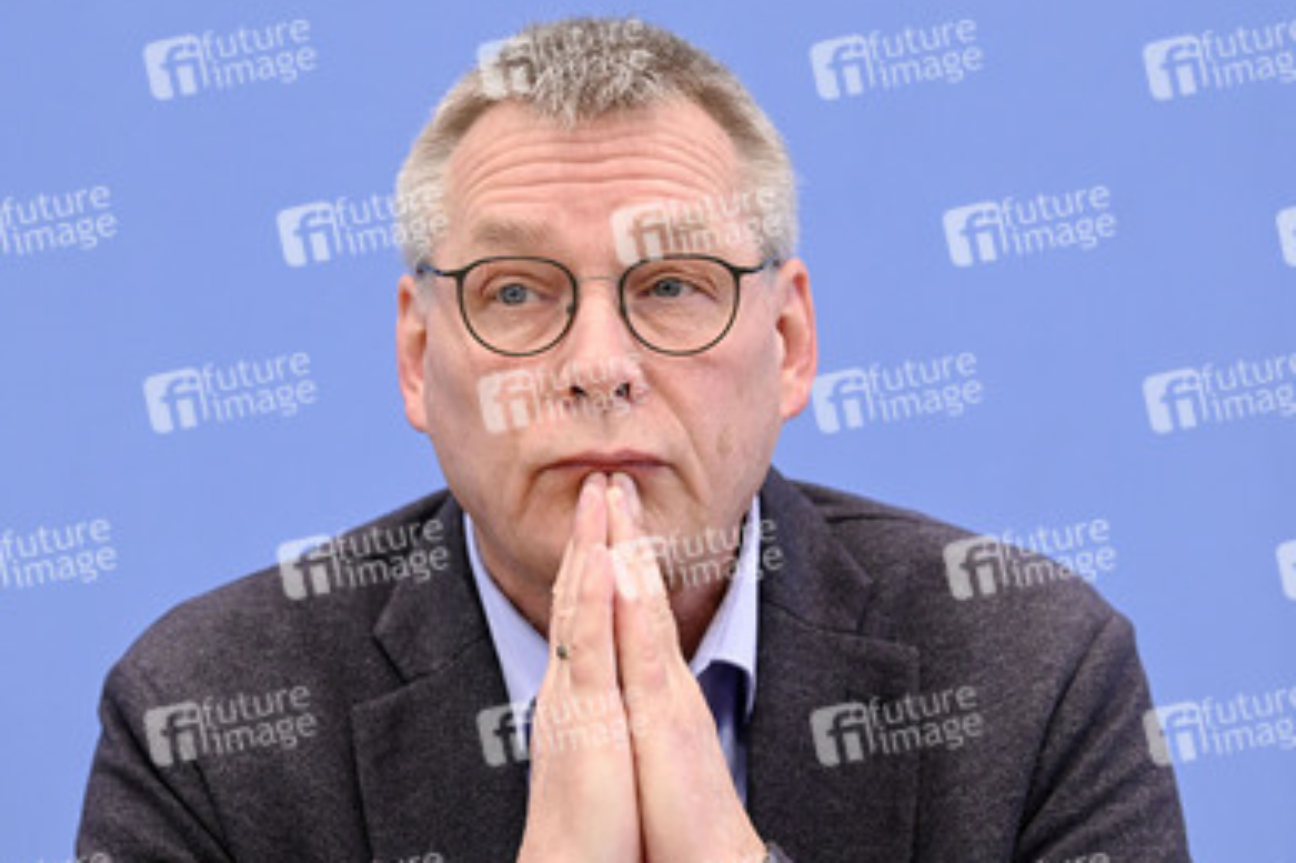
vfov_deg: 9.5
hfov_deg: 14.2
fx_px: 5218
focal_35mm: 145
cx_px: 608
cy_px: 476
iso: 4000
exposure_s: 1/640
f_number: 5
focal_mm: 125
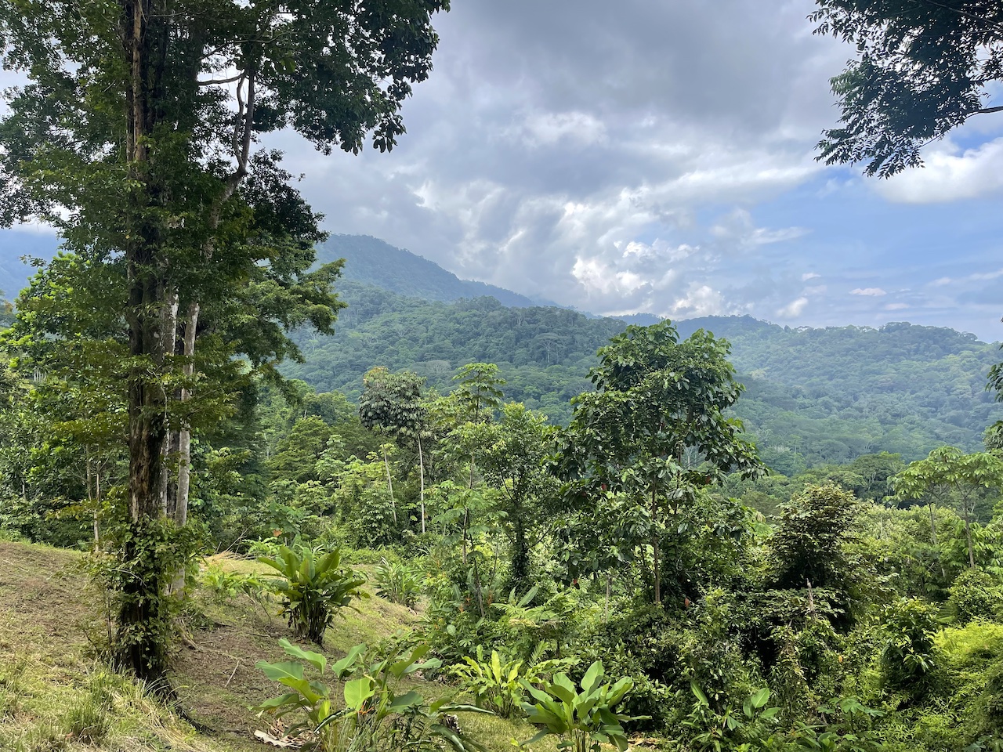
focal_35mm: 25
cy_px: 376
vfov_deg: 54.9
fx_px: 724
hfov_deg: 69.4
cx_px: 502
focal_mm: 5.1
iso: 32
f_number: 1.6
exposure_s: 1/2433
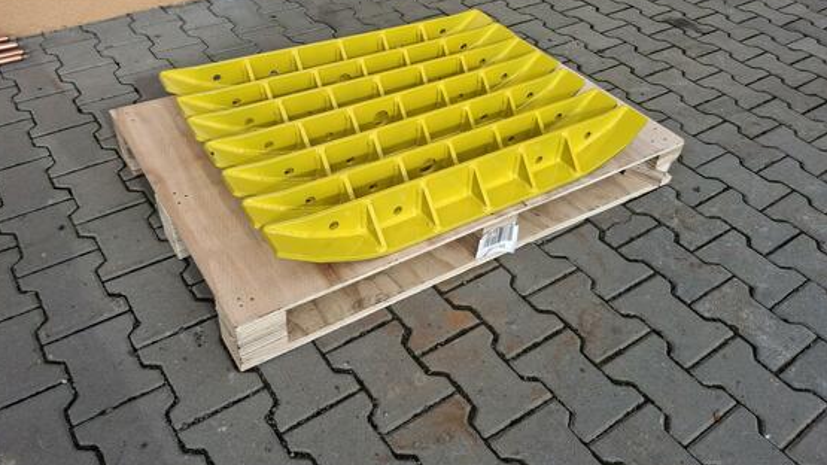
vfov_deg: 41.5
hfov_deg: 67.9
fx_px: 614
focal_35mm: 28
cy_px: 249
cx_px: 407
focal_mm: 4.69
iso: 32
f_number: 1.8
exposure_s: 1/807
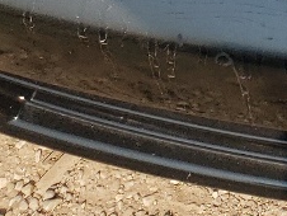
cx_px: 648
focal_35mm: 184
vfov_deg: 7.0
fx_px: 1527
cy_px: -502
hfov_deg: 9.7
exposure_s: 1/2000
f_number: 1.5
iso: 50
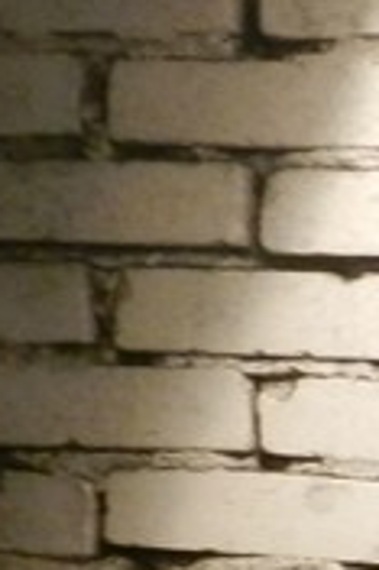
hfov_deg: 9.1
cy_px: 661
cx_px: 845
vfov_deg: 14.4
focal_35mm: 139
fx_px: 2199
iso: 200
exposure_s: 1/5
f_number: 3.4
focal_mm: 4
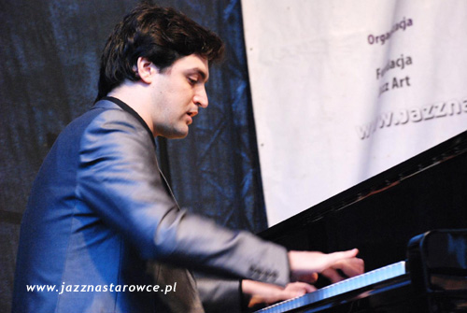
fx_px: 1364
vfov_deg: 13.1
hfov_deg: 19.4
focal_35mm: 105
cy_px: 156
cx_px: 234
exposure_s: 1/20
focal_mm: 70
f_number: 5.6
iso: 1600
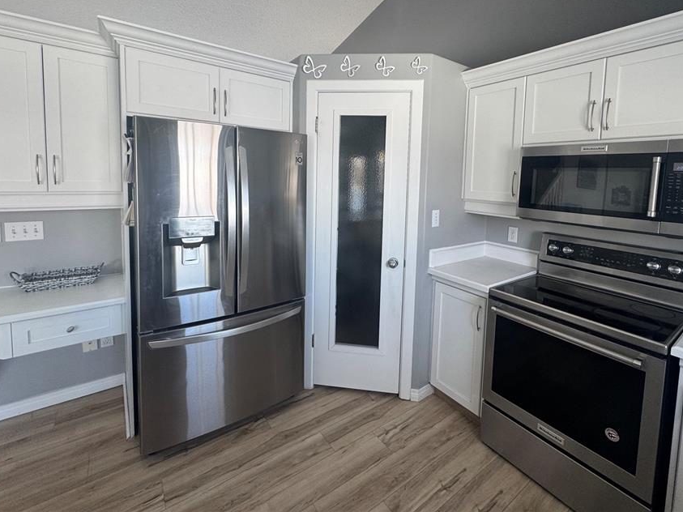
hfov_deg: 90.9
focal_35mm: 17
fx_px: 335
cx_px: 367
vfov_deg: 73.8
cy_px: 202
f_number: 2.2
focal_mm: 2.22
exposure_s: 1/120
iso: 100
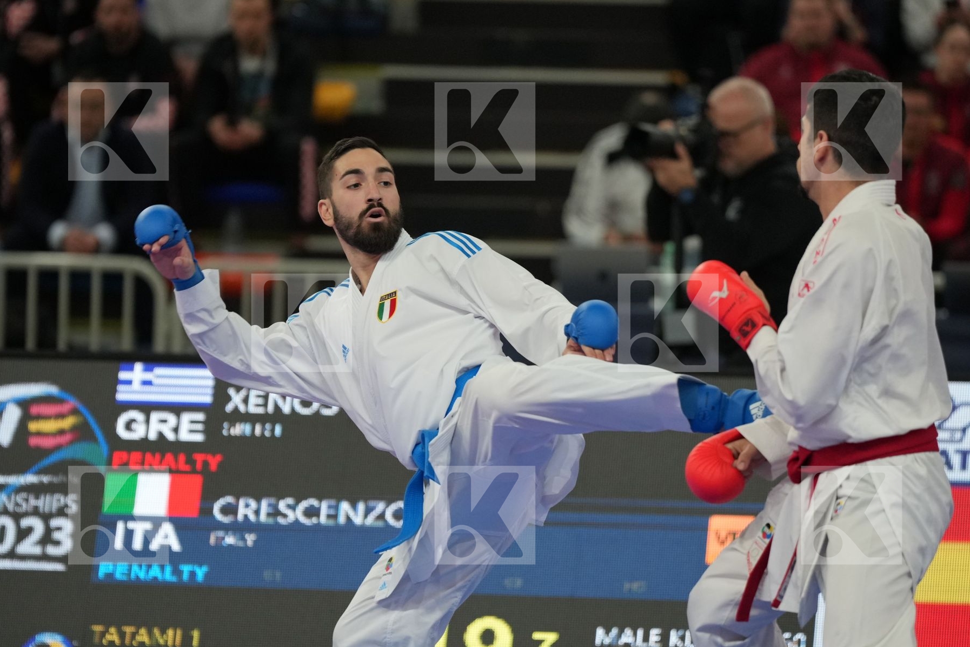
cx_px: 485
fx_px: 8110
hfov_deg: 6.8
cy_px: 323
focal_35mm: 301
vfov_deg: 4.6
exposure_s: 1/1000
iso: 2000
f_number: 2.8
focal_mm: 200
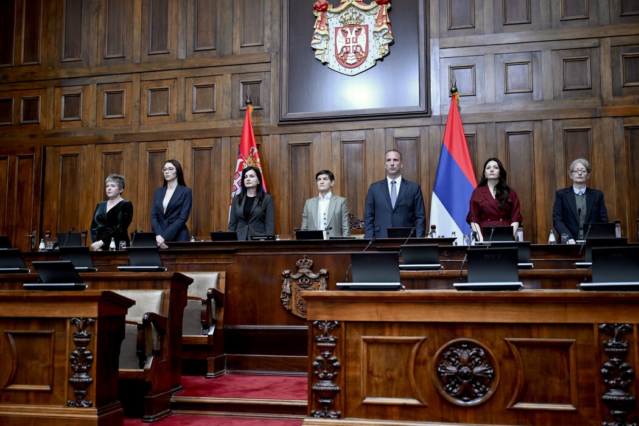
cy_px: 213
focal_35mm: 38
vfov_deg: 35.1
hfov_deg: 50.7
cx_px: 320
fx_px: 674
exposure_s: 1/250
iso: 1250
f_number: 2.8
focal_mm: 38
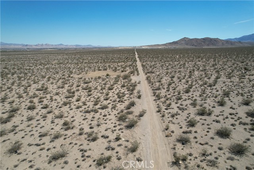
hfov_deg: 78.6
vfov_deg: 57.3
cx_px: 127
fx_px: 155
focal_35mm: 22
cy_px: 85
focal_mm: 8.38
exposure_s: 1/2500
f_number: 2.8
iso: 100
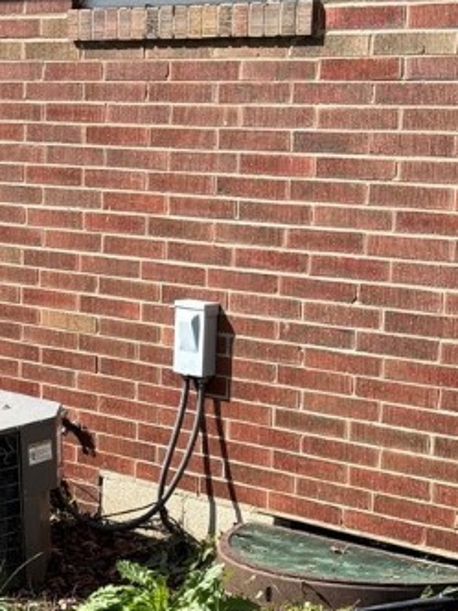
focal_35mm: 111
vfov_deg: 17.2
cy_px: 661
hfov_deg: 13.1
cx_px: -29
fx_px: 1958
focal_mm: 6.76
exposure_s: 1/2273
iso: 64
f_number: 1.78
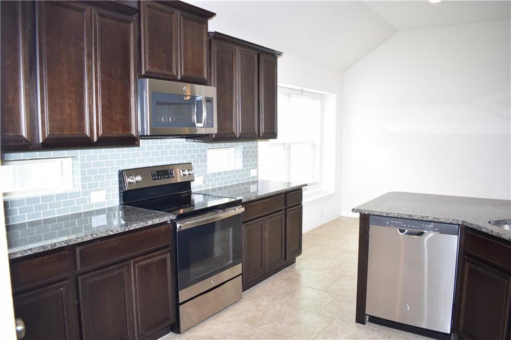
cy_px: 170
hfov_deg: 67.4
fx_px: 383
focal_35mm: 27
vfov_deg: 47.9
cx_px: 256
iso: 400
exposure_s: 1/60
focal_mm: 18
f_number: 4
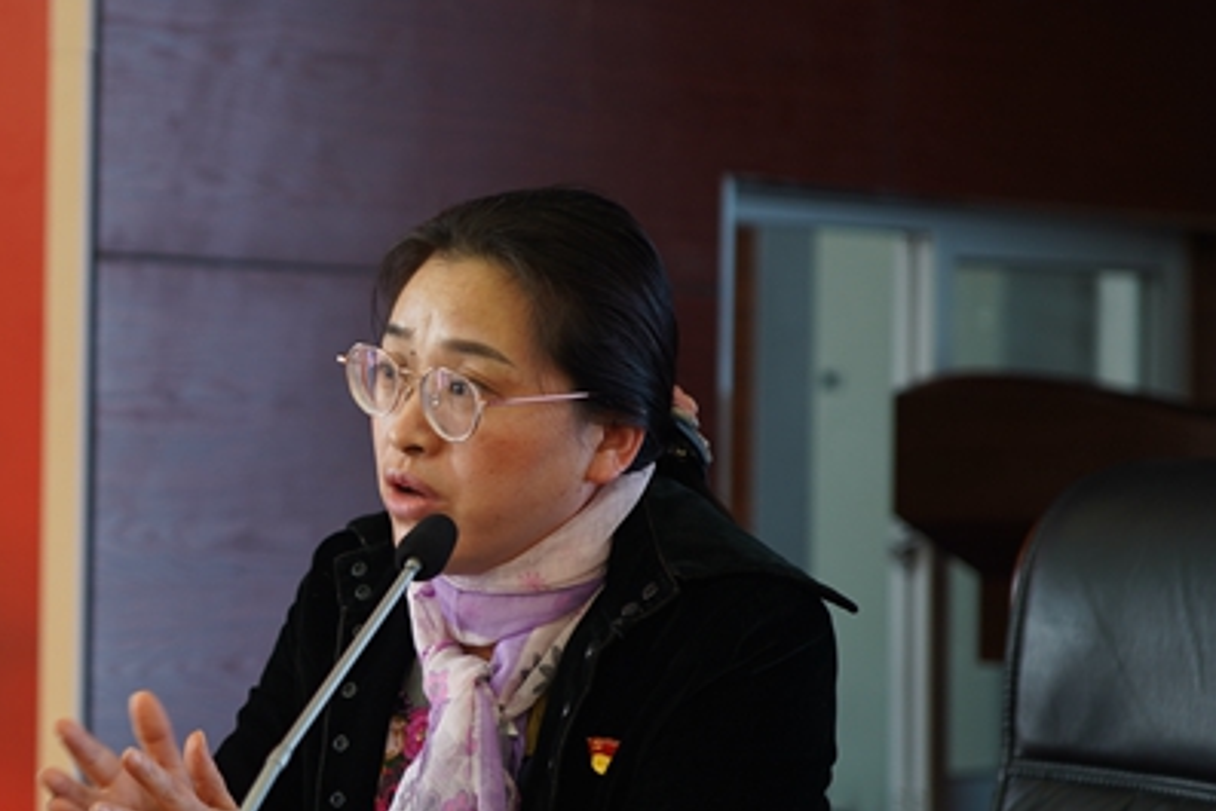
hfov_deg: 15.9
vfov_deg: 10.8
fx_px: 4291
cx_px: 116
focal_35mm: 127
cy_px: 432
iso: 200
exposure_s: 1/25
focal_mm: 70
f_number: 3.2
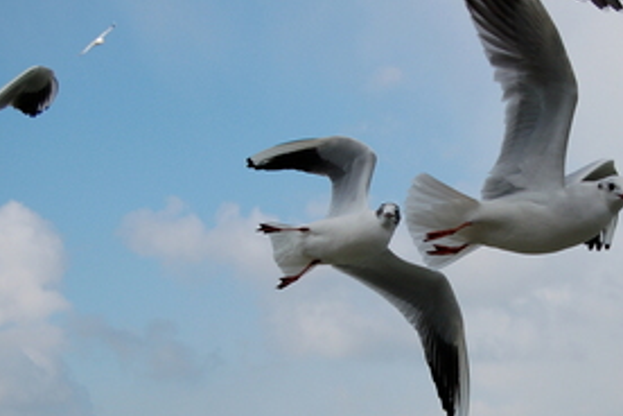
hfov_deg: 21.3
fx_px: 1644
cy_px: 271
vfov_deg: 14.4
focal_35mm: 95
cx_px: 465
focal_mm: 38
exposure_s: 1/1250
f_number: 5
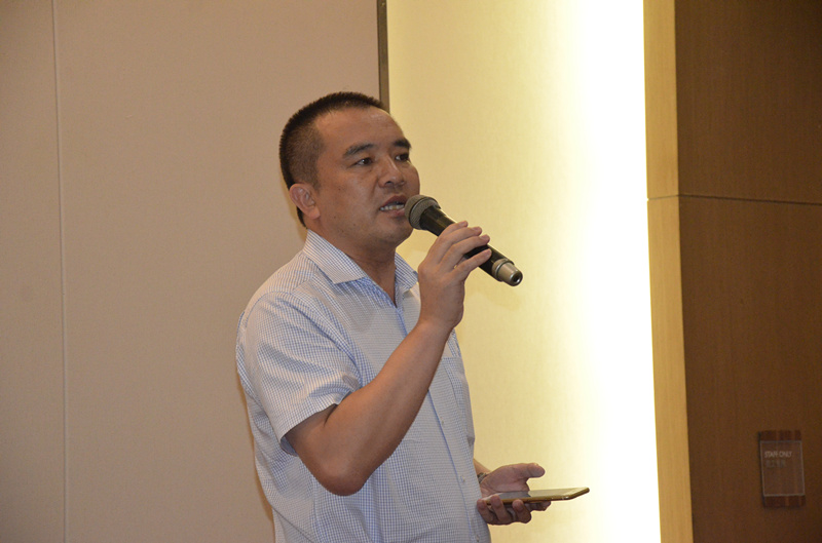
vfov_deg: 11.4
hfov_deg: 17.1
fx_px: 2733
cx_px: 411
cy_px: 272
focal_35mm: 120
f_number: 5.6
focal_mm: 80
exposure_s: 1/160
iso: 4500
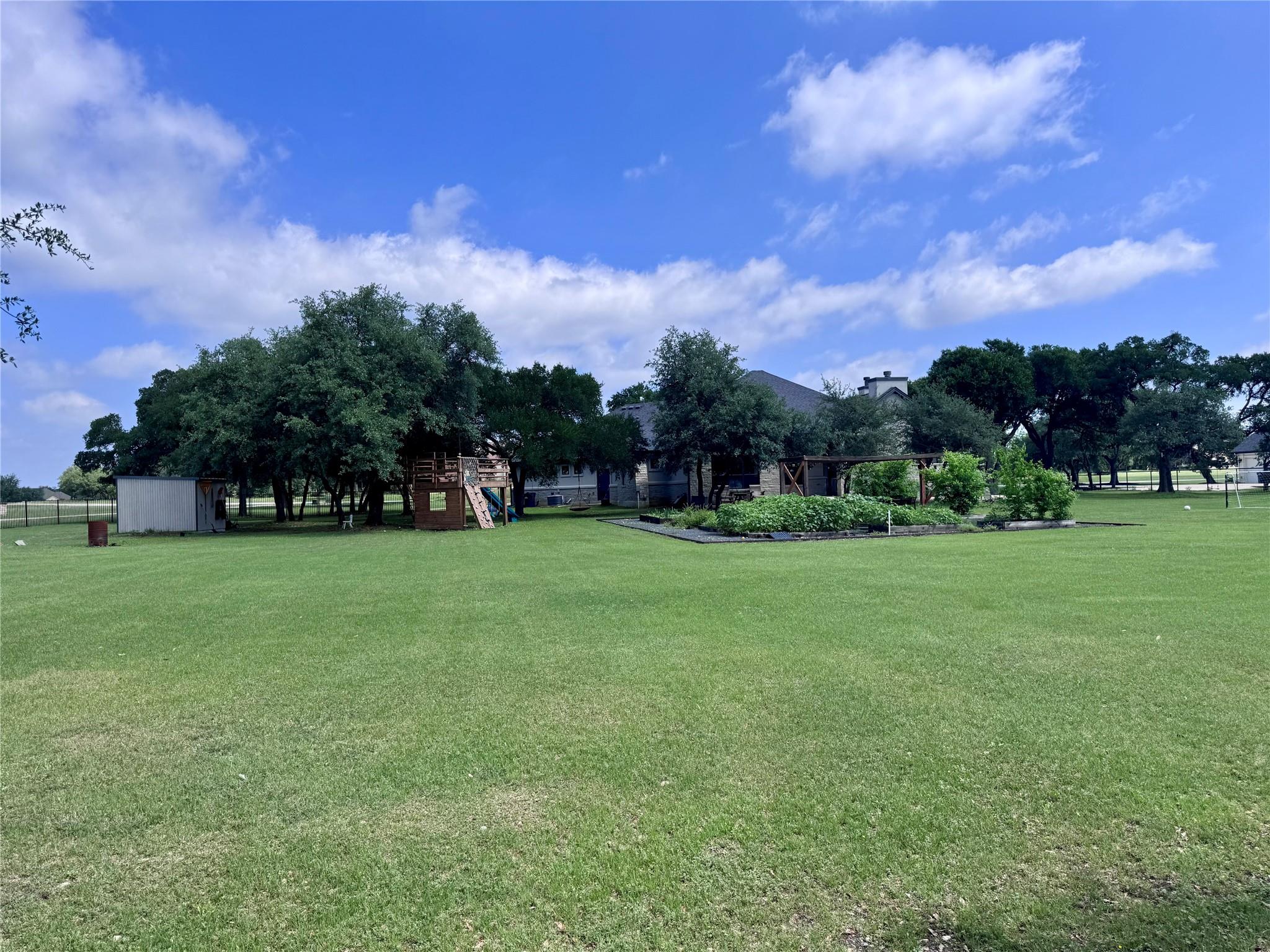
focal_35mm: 24
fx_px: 881
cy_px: 476
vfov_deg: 56.8
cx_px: 635
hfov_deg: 71.6
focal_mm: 6.76
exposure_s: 1/4608
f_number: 1.78
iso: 80
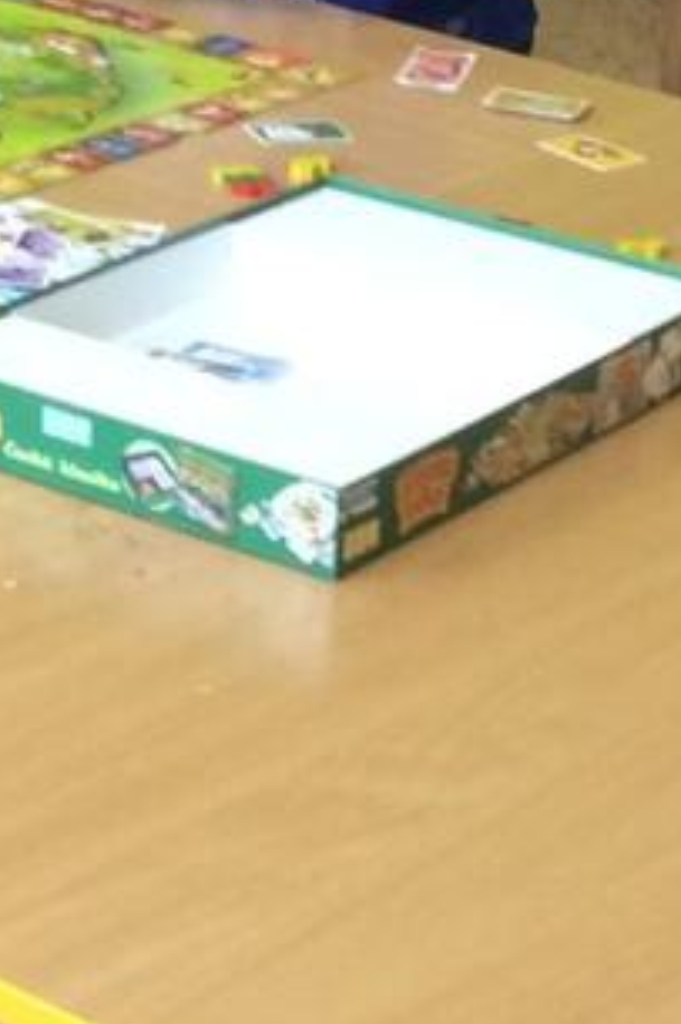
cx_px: 141
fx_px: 4147
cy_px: -39
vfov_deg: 13.8
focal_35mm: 146
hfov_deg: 9.4
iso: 100
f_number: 2.4
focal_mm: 3.3
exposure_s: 1/25
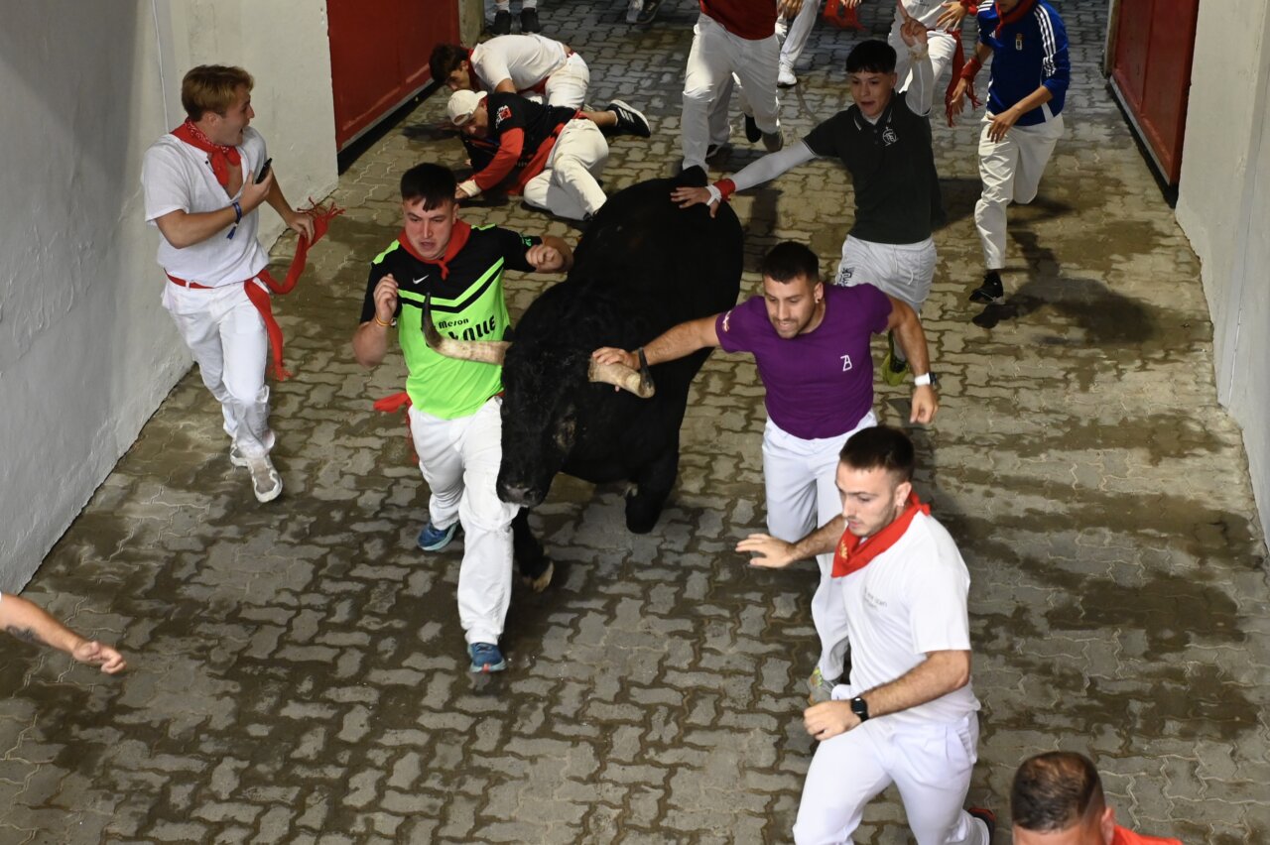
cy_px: 422
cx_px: 635
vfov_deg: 37.8
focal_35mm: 35
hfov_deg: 54.5
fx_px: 1234
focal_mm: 35
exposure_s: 1/500
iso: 3200
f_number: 5
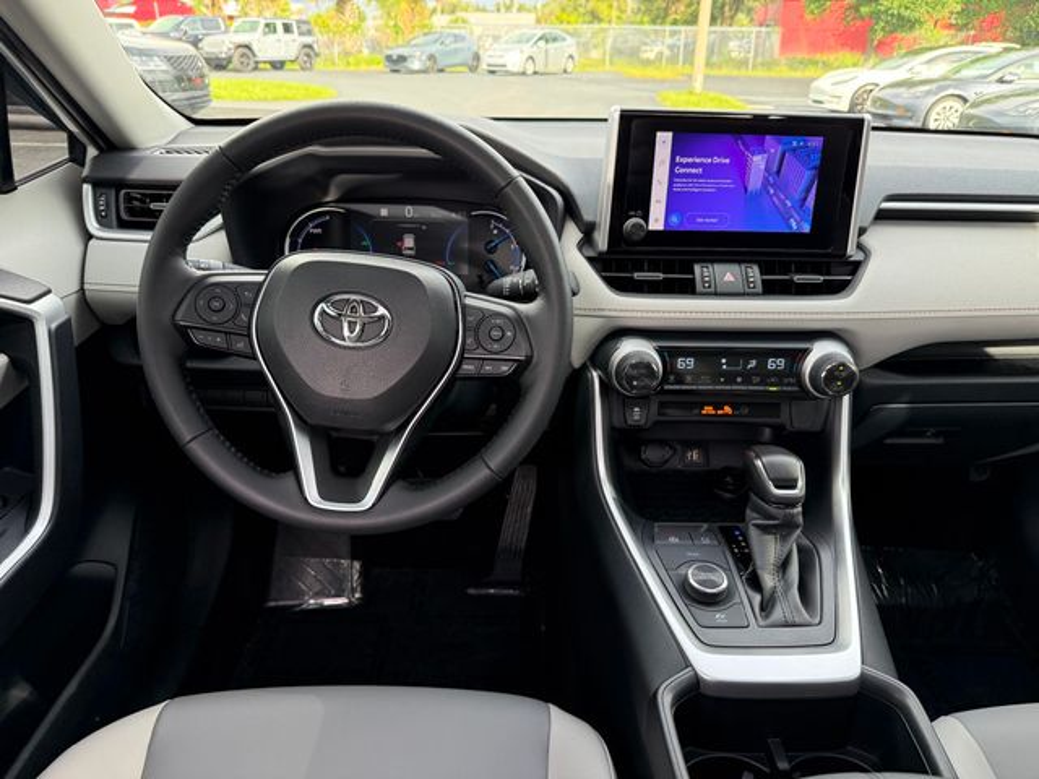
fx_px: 720
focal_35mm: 24
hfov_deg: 71.6
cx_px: 520
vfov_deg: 56.8
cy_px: 390
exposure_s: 1/233
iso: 160
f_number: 1.78
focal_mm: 6.76
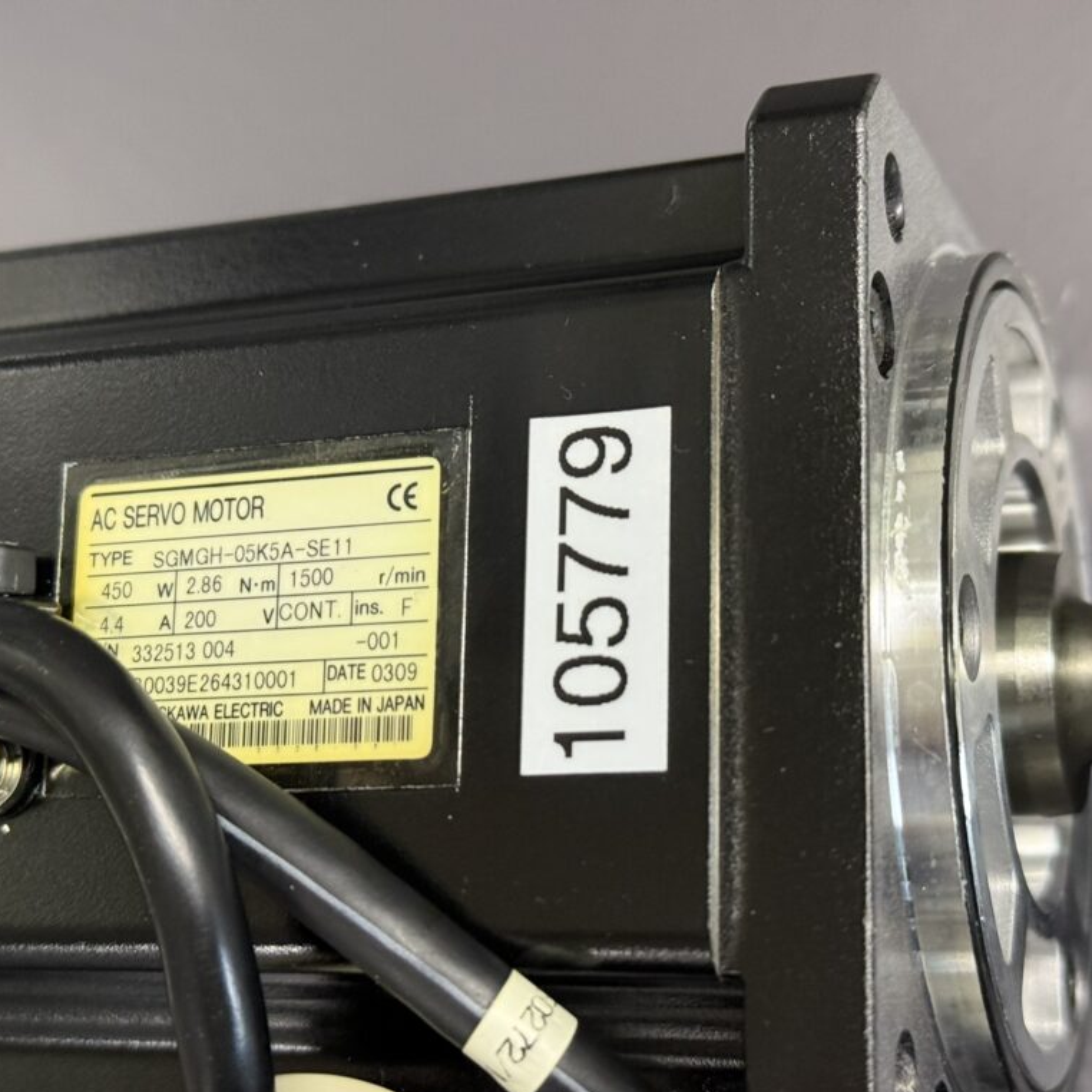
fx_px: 2034
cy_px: 549
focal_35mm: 57
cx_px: 519
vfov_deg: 30.0
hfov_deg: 30.0
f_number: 1.78
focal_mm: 6.76
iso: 250
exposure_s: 1/50
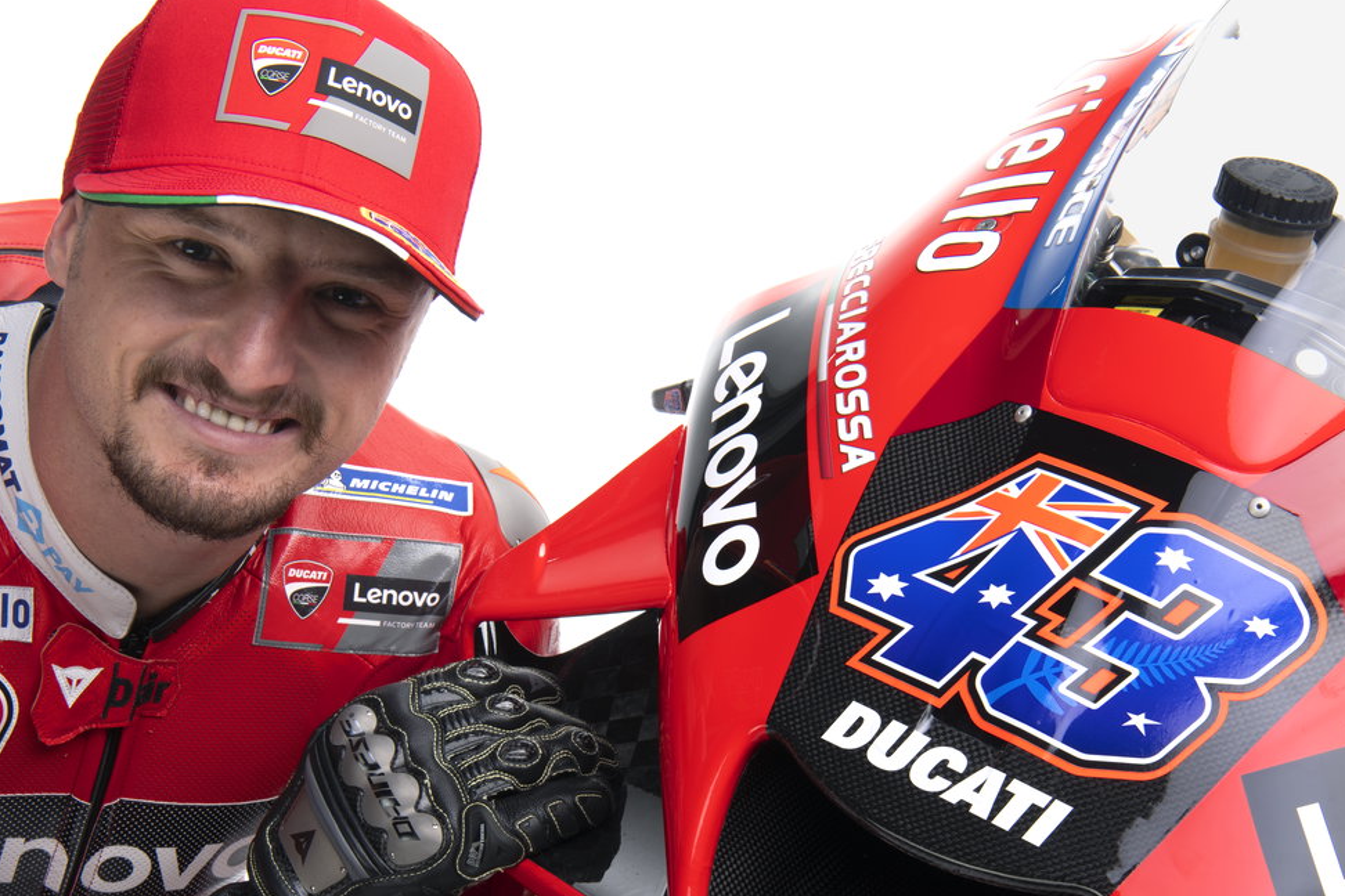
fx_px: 2951
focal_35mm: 79
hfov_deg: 25.6
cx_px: 531
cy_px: 584
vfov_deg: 17.2
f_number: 14
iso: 31
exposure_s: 1/200
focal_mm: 48
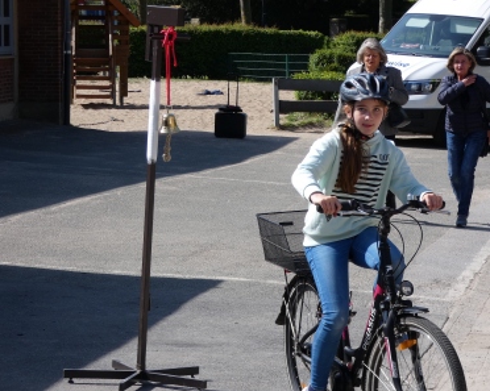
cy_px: 195
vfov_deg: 10.6
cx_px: 261
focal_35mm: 145
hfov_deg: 13.3
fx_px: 2101
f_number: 5.3
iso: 80
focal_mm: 24.7
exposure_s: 1/320
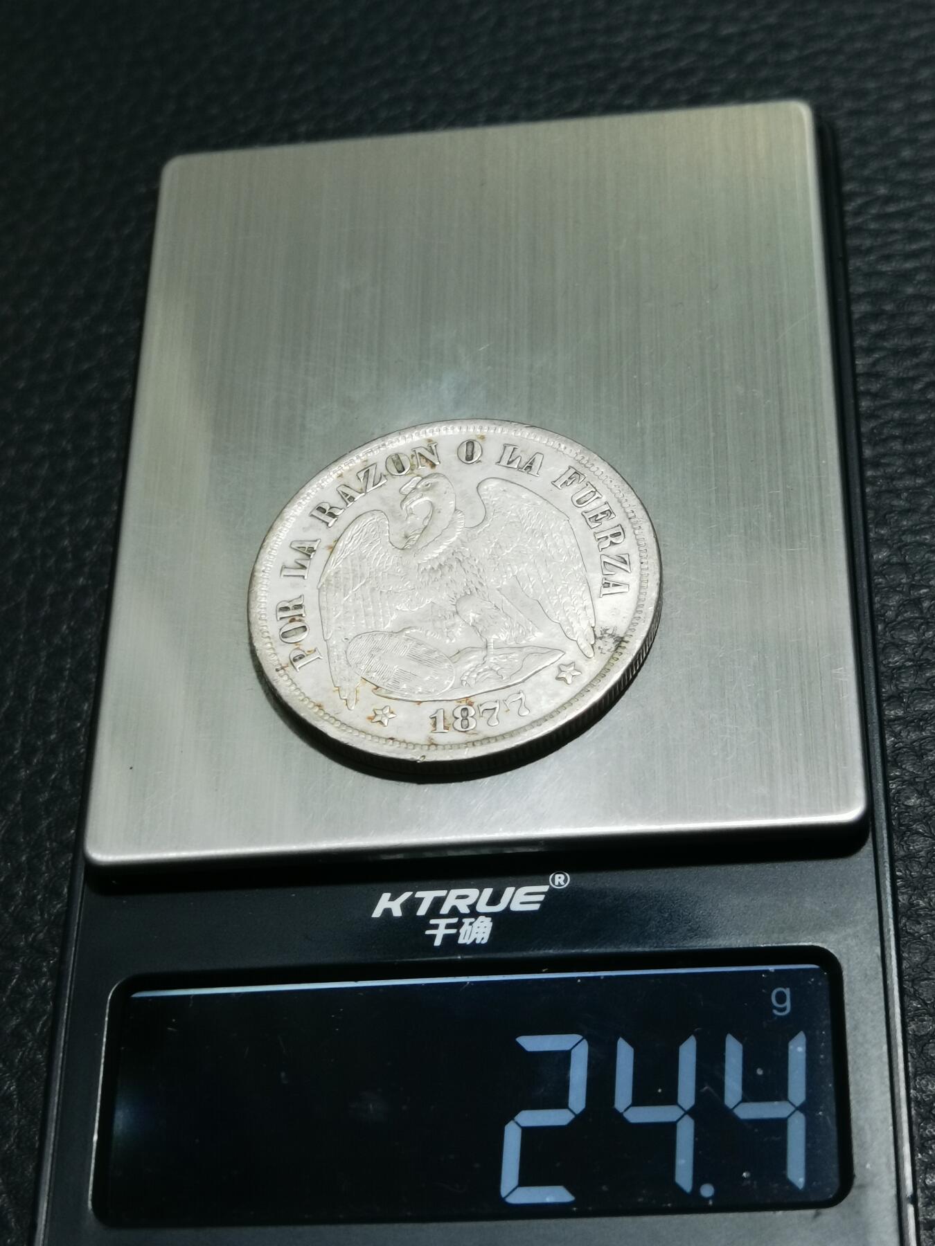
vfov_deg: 30.3
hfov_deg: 22.9
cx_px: 468
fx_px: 2305
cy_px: 623
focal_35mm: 64
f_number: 1.9
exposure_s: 1/100
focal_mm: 6.67
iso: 100
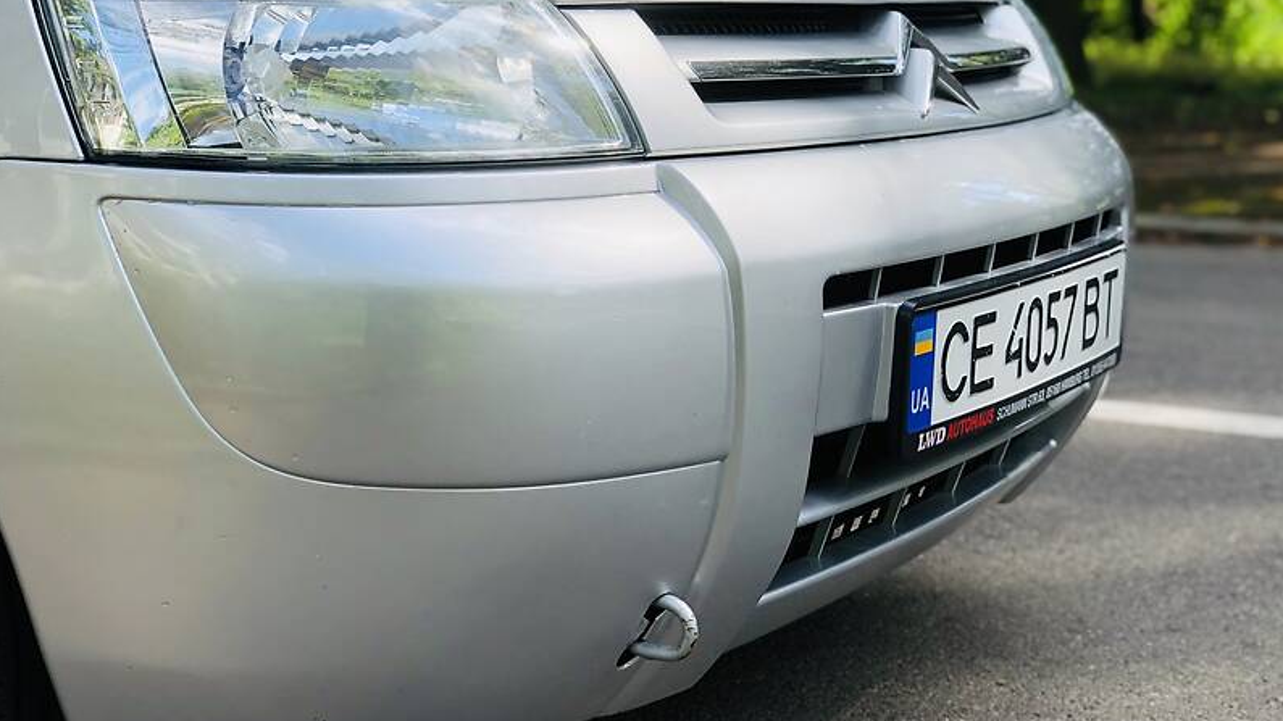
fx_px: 1939
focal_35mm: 57
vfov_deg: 21.0
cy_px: 290
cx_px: 639
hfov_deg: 36.6
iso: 16
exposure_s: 1/397
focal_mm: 6
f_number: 2.4
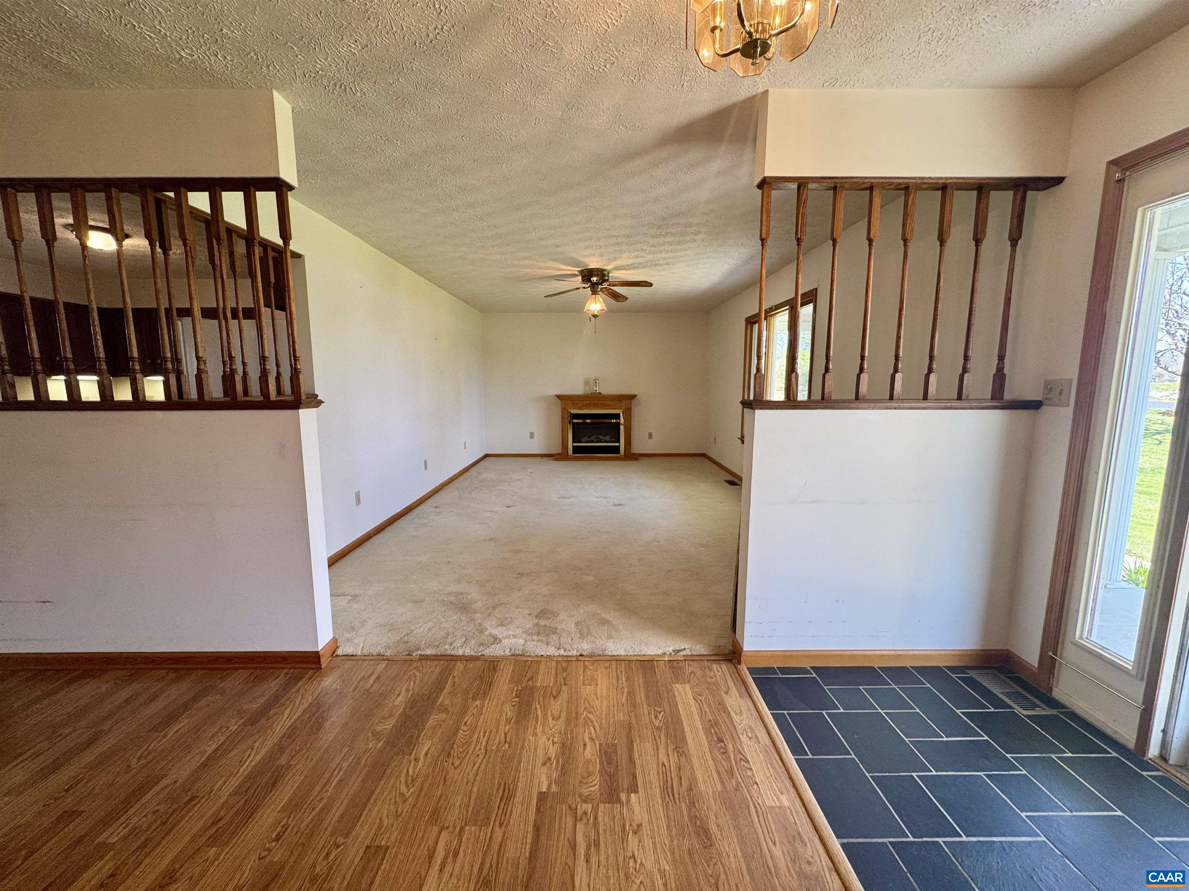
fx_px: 481
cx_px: 594
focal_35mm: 14
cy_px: 446
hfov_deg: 102.1
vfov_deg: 85.7
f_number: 2.2
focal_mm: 2.22
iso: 125
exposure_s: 1/120
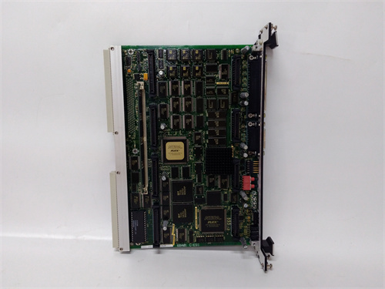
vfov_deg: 51.4
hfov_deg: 65.3
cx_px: 192
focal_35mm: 27
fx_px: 300
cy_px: 144
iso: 224
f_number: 2
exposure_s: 1/33
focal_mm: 3.79
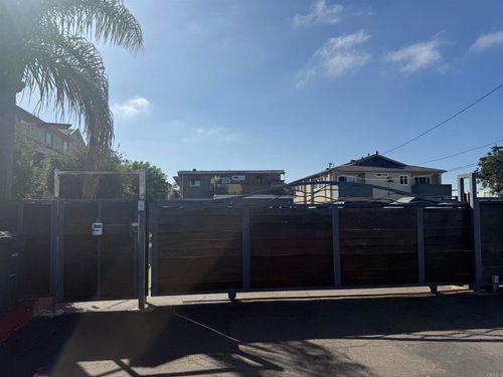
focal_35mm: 24
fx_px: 349
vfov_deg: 56.8
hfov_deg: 71.6
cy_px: 188
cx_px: 252
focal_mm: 6.76
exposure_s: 1/8130
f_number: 1.78
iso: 80
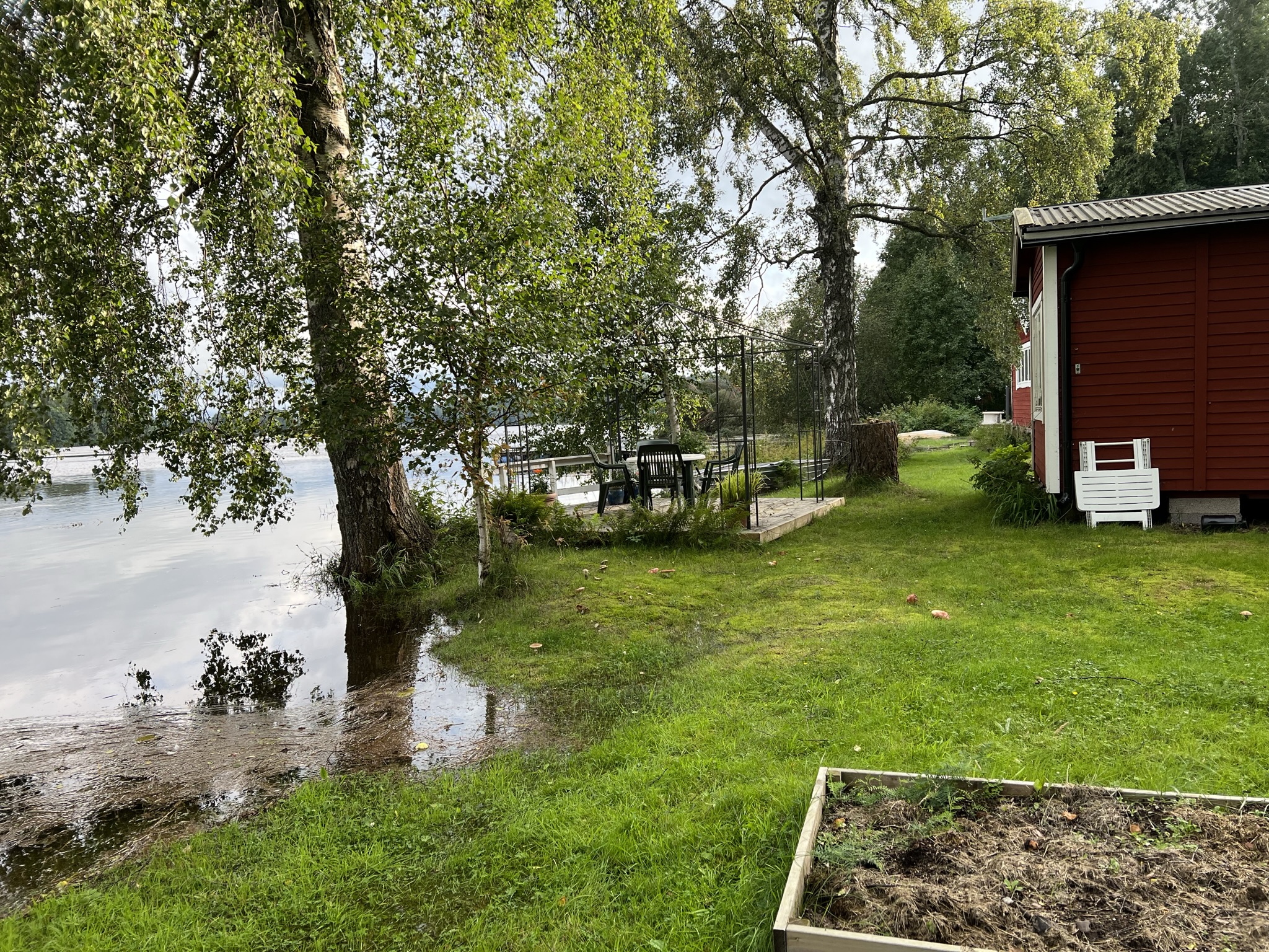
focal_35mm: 26
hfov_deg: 67.3
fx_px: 953
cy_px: 476
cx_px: 634
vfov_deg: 53.1
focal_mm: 5.7
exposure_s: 1/674
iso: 50
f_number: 1.5
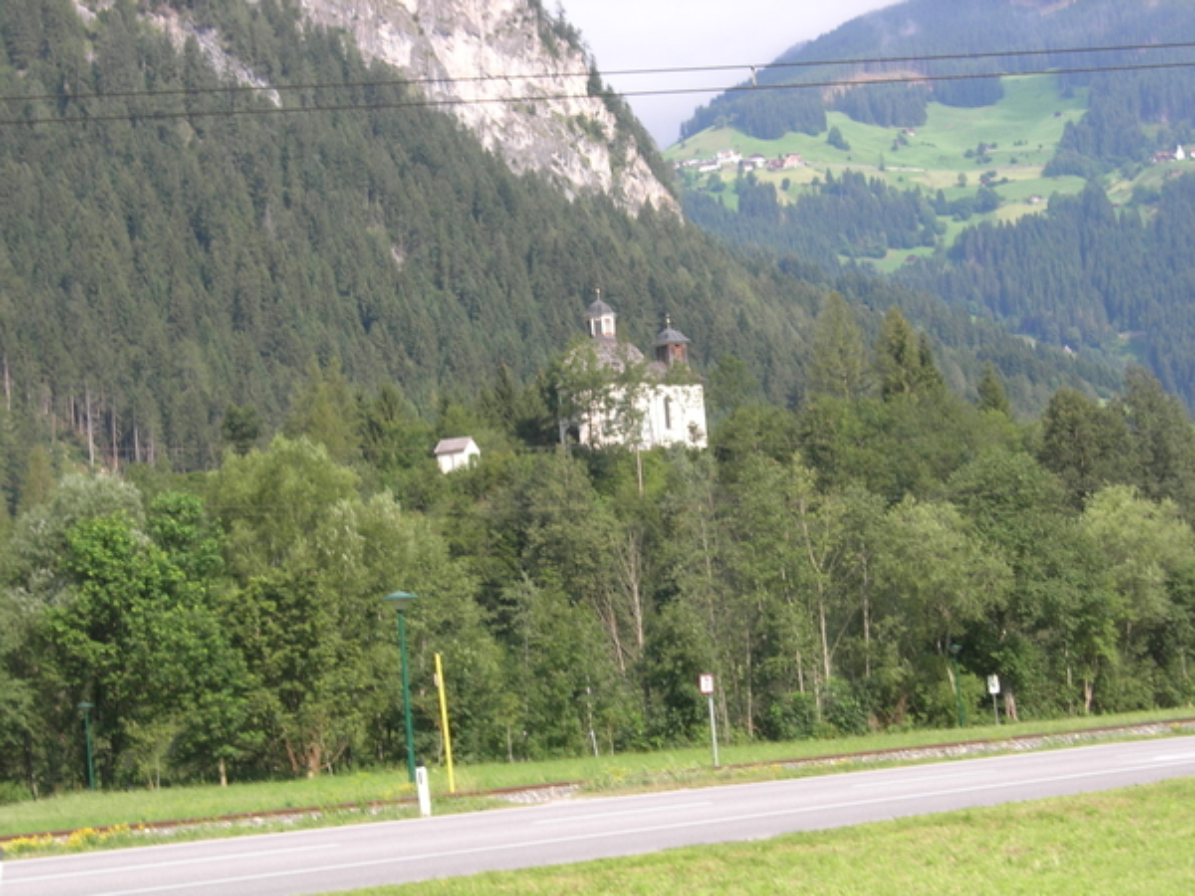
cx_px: 598
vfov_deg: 18.0
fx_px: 2831
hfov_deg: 23.8
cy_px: 448
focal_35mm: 82
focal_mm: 17
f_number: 6.8
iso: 64
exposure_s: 1/117
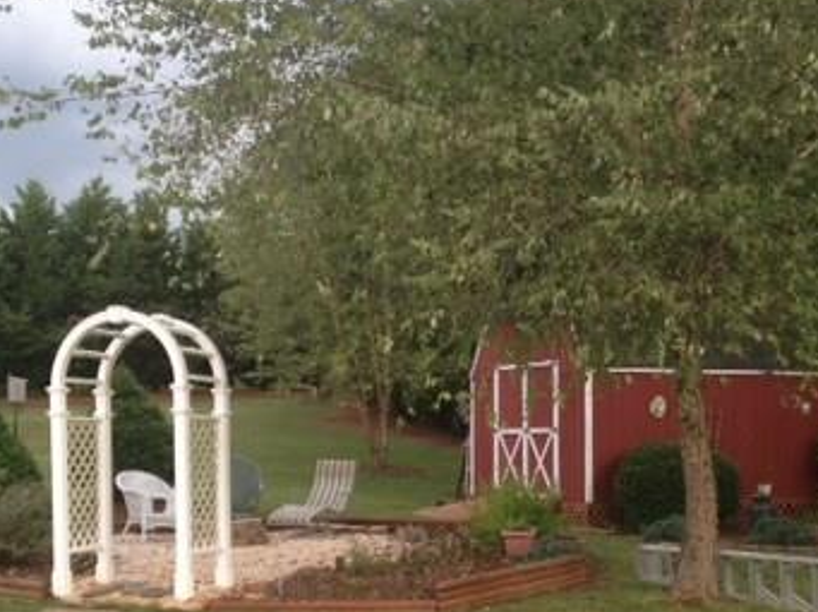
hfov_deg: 31.2
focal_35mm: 62
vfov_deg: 23.3
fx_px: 1464
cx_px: 451
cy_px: 466
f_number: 2.4
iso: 50
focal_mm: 4.12
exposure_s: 1/170
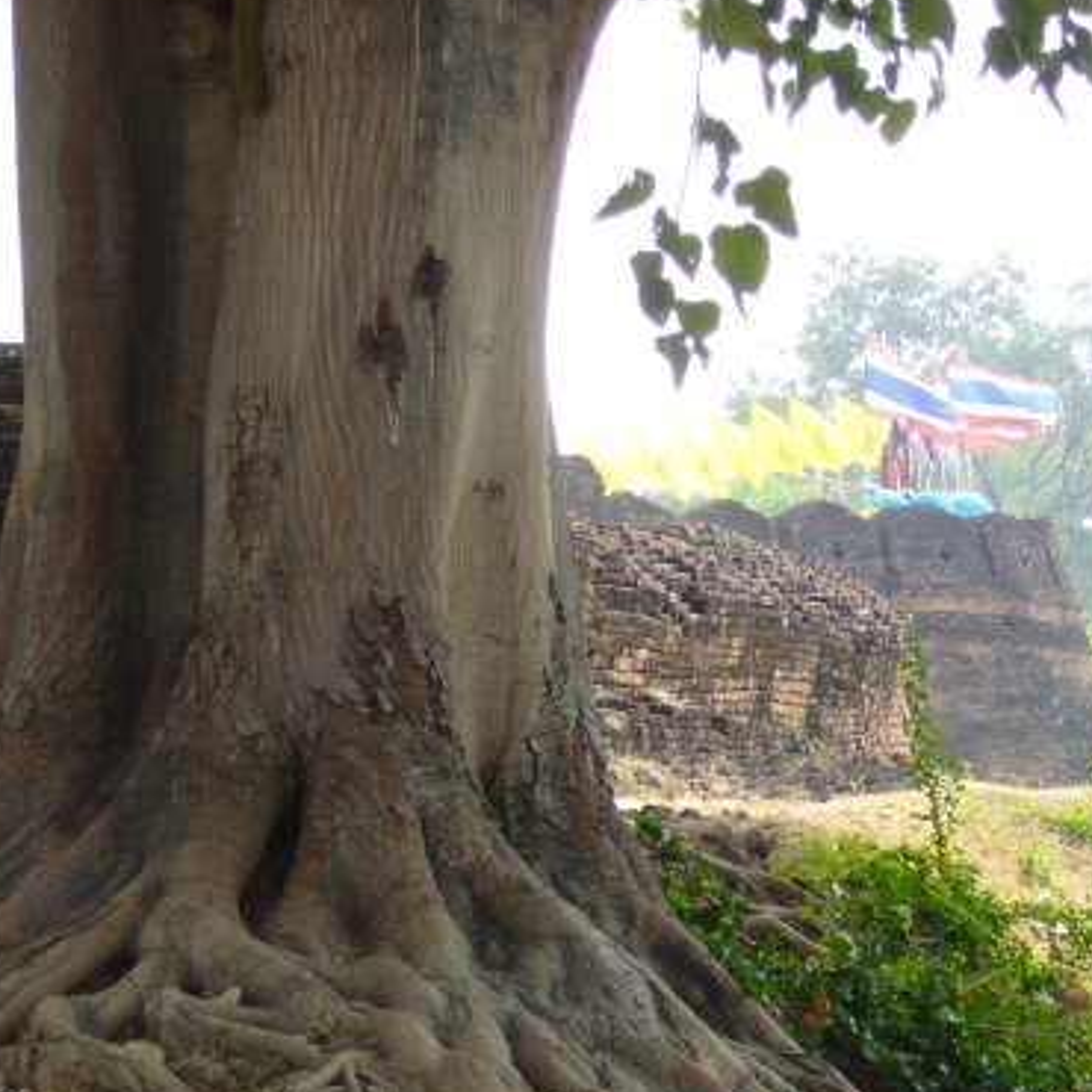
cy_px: 661
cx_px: 708
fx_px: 3819
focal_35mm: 107
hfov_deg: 16.2
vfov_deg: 16.3
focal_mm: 11.5
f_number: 4
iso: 100
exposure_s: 1/200
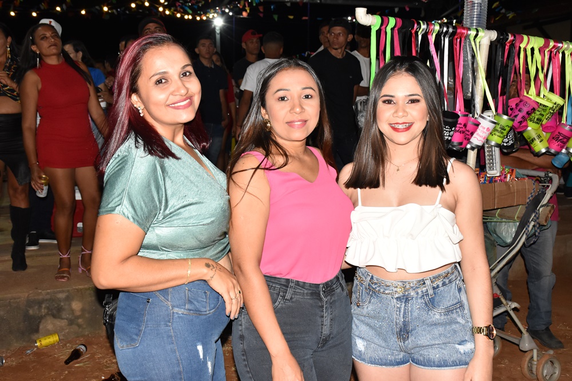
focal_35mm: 45
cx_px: 286
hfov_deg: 43.6
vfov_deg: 29.9
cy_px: 190
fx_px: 715
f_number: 6.3
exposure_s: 1/100
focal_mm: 30
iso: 1600
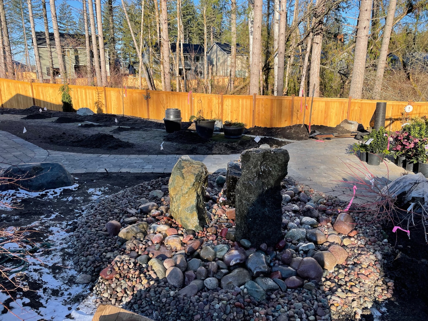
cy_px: 160
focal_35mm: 26
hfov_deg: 67.3
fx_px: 321
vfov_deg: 53.1
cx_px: 214
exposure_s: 1/1642
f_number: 1.6
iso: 50
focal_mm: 4.2
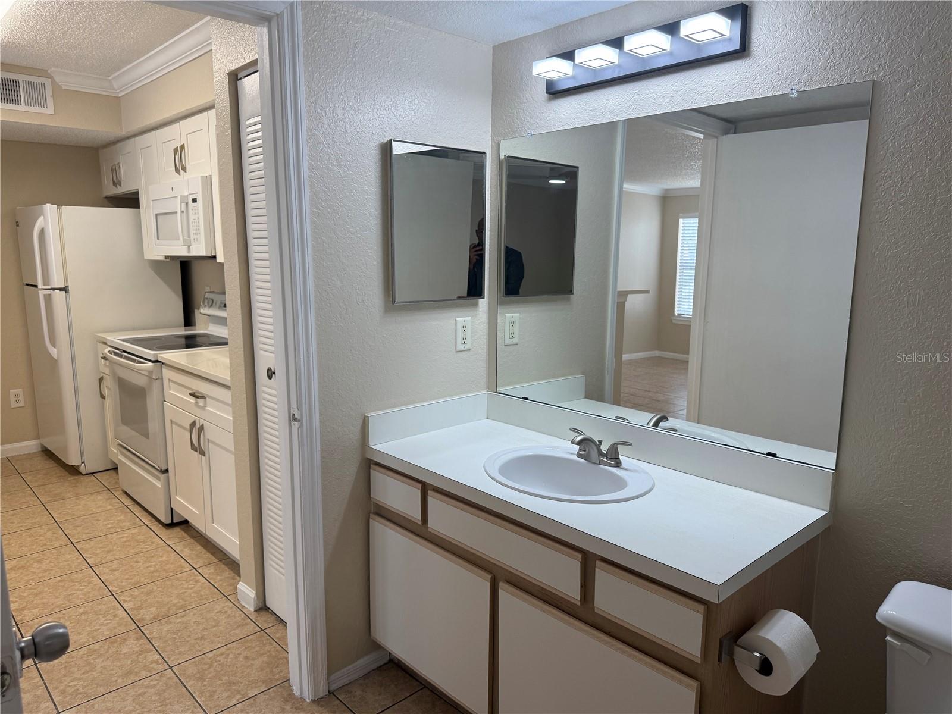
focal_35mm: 24
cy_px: 357
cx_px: 476
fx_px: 660
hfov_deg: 71.6
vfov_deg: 56.8
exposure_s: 1/178
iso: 100
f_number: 1.78
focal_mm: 6.76
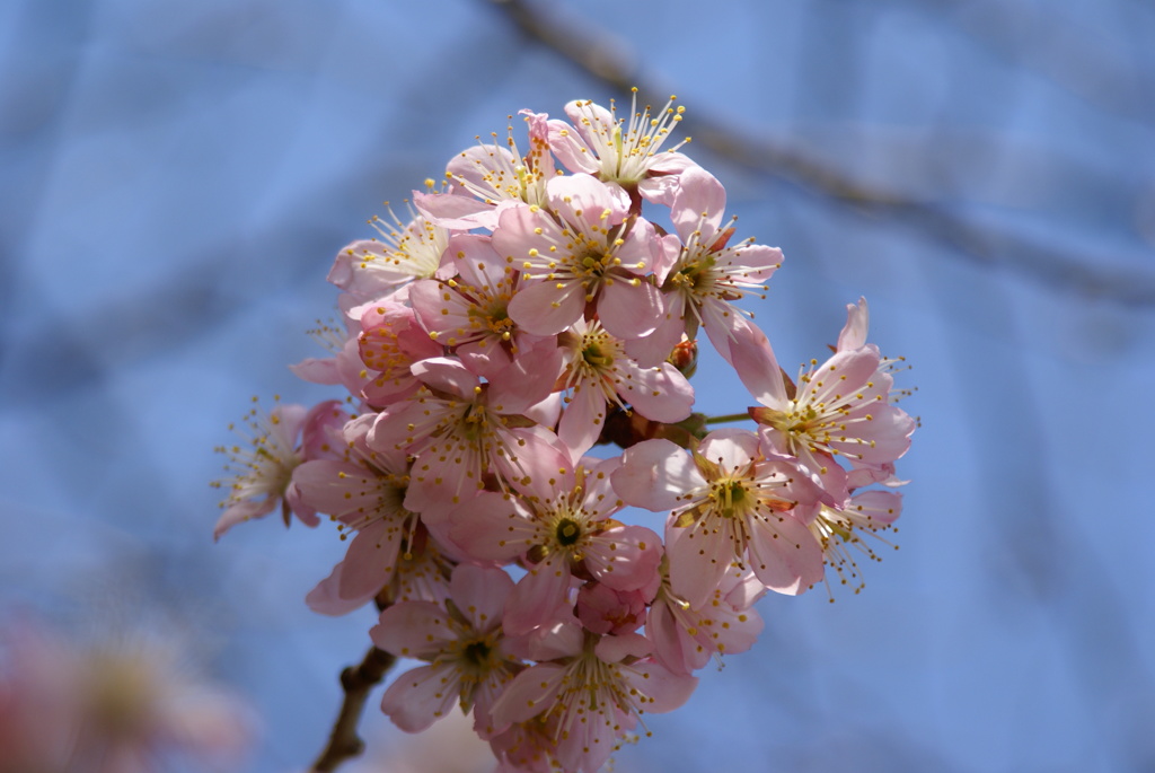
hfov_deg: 6.9
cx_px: 578
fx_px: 9634
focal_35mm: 300
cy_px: 386
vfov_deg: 4.6
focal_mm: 200
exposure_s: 1/400
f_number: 5.6
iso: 100
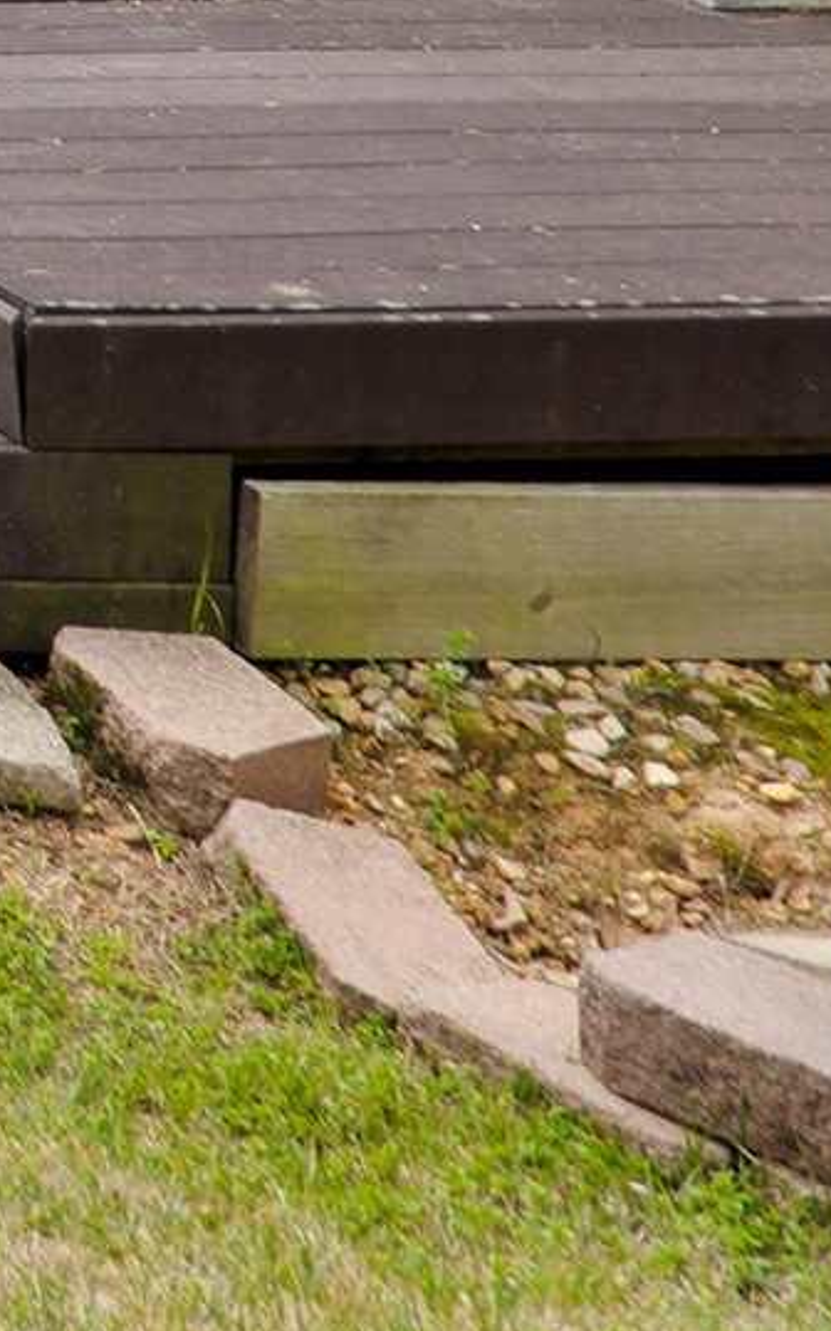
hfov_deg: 7.9
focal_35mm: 128
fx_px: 4641
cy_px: -1150
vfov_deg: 14.2
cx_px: -2149
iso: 125
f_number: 5.6
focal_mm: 22
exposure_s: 1/80
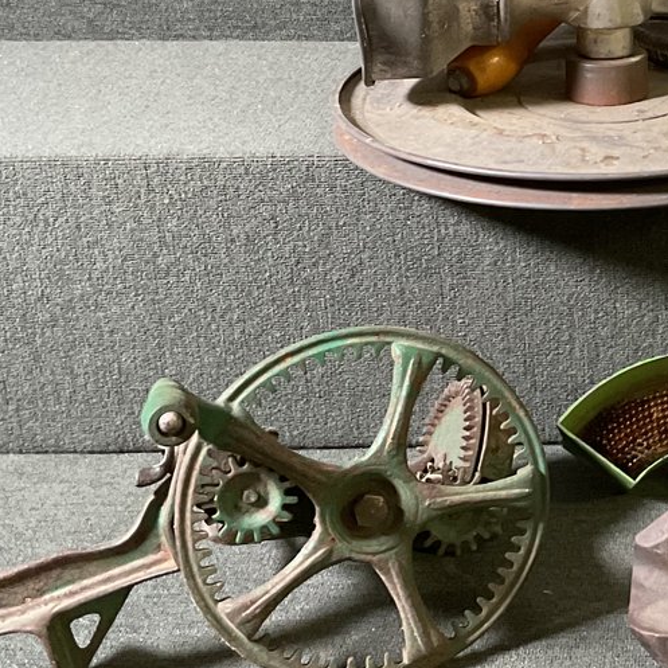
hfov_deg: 20.8
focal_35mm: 78
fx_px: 1703
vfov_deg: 22.1
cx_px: 788
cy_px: 229
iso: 250
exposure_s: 1/40
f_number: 1.8
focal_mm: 3
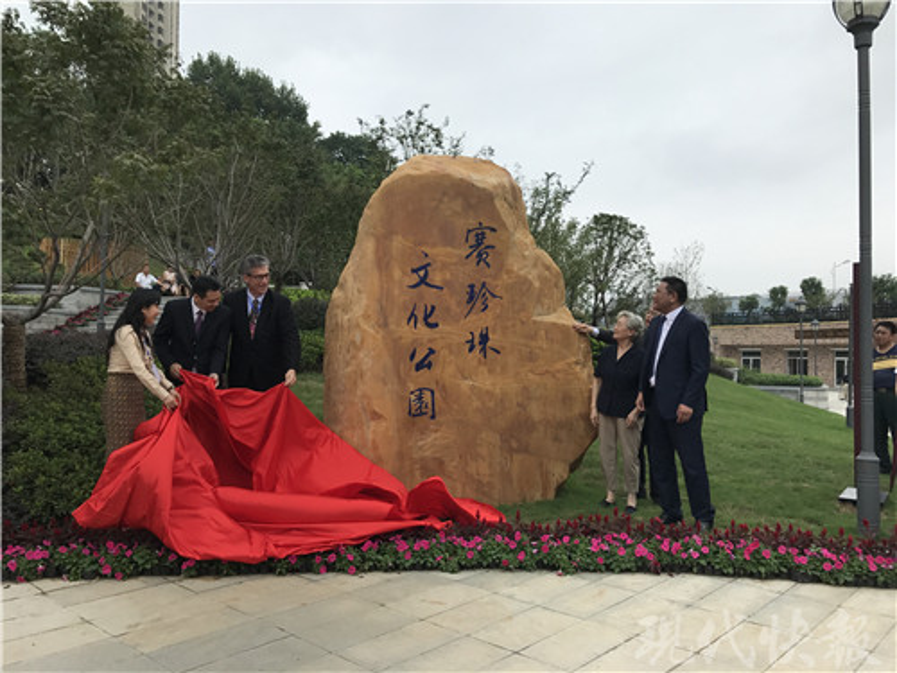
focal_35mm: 28
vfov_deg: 49.7
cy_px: 336
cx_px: 448
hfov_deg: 63.4
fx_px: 726
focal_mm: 3.99
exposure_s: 1/1681
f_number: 1.8
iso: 20
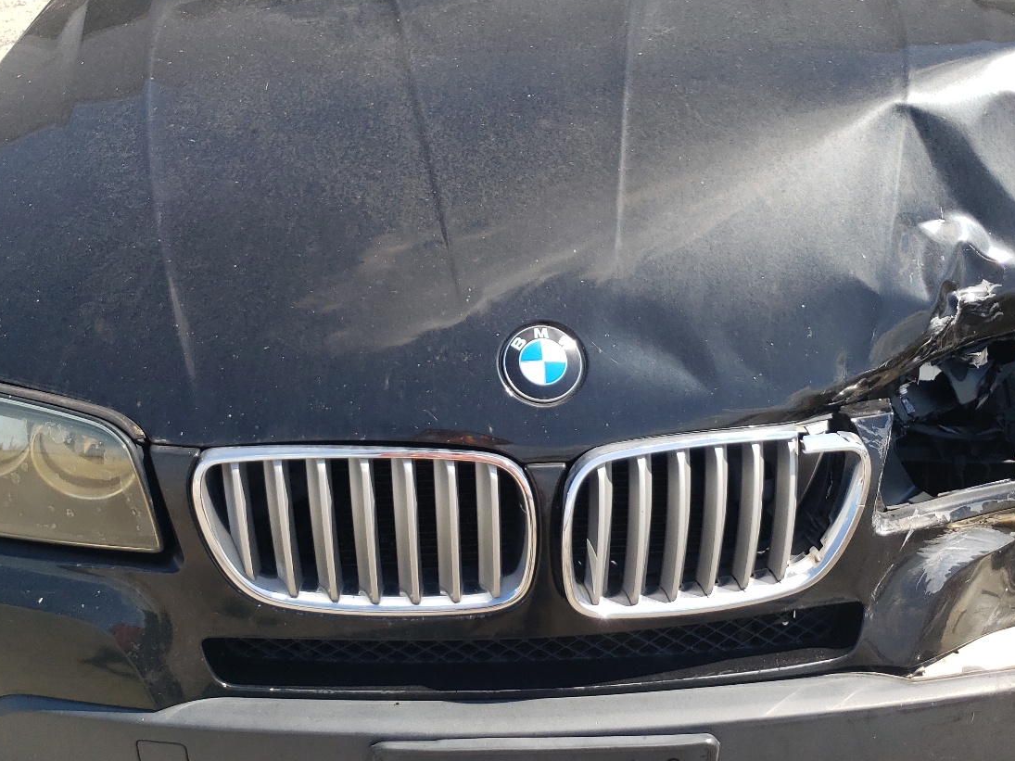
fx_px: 1114
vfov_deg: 37.5
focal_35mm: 38
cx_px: 537
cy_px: 279
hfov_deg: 49.0
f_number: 1.5
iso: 50
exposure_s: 1/1667
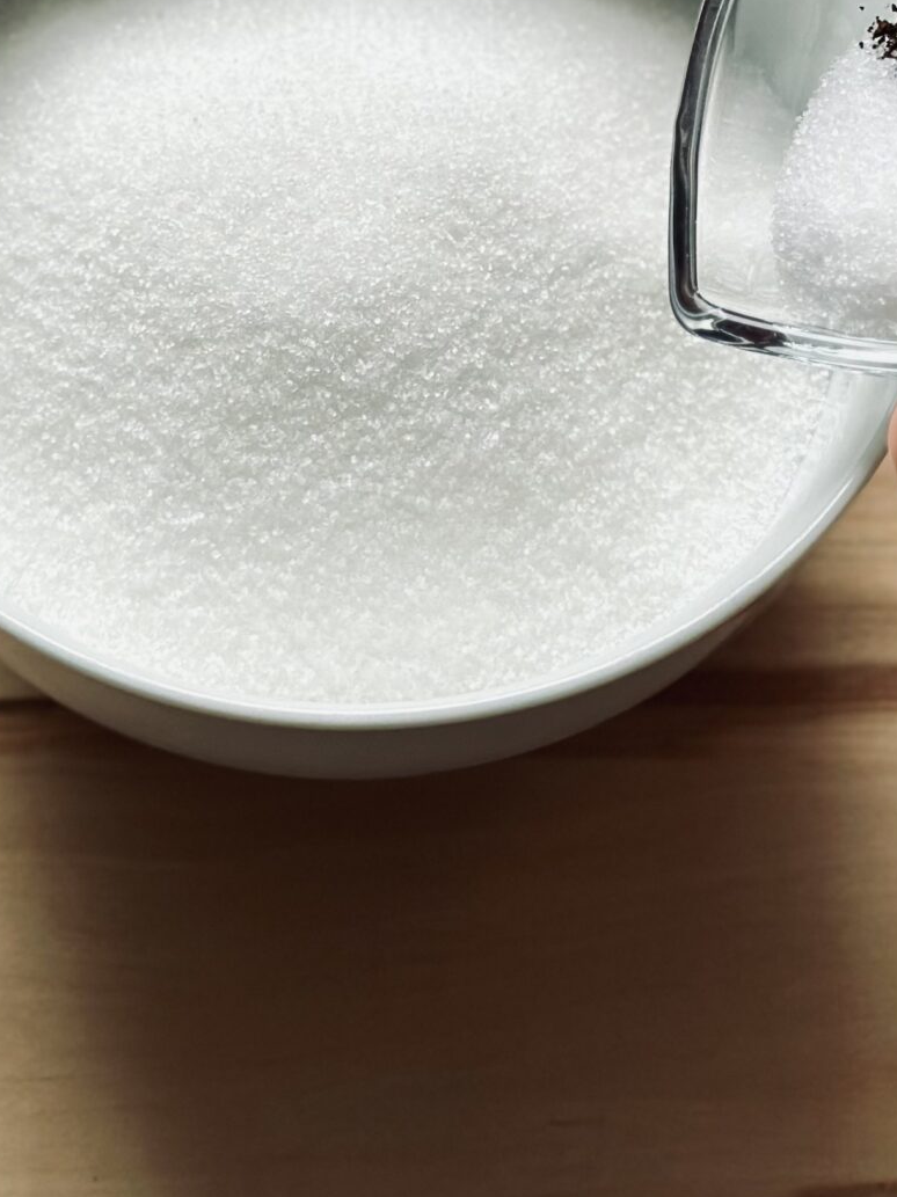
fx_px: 4114
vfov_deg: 16.3
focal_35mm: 119
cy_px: 78
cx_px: 374
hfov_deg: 12.4
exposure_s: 1/151
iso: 64
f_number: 1.78
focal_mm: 6.86
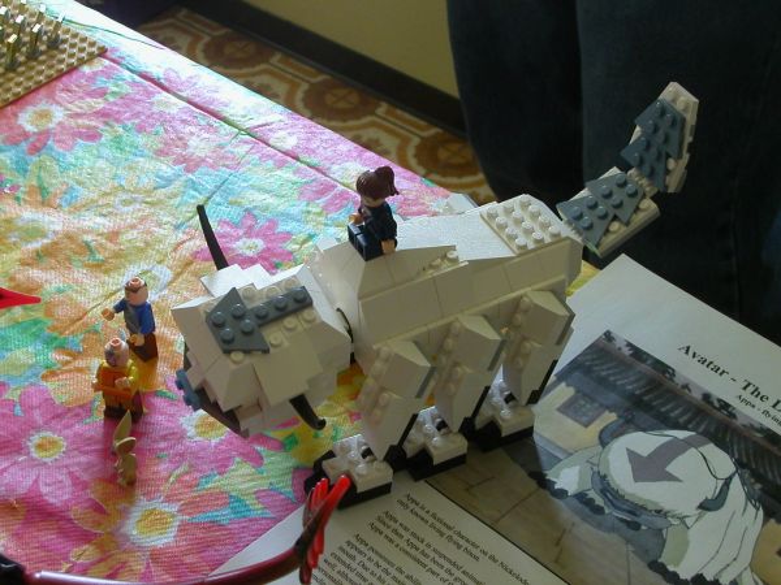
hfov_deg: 33.2
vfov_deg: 25.2
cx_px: 390
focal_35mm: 58
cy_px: 292
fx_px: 1309
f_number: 3.4
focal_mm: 8.9
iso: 100
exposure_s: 1/18.3
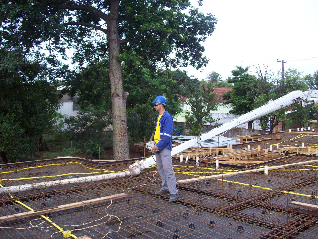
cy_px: 120
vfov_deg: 39.6
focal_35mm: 36
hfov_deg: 51.4
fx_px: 331
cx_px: 159
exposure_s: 1/272
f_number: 2.7
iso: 80
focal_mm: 6
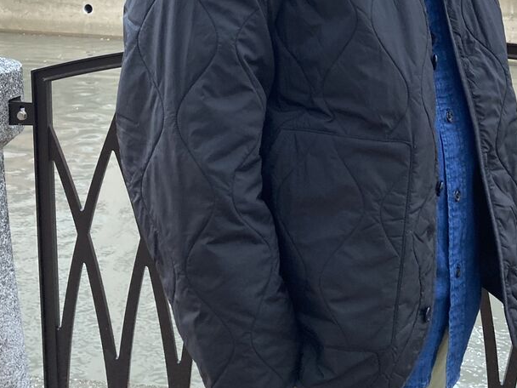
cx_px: 282
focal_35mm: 53
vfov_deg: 27.1
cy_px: 93
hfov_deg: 36.1
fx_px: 792
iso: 160
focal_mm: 3.99
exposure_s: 1/60
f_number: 1.8
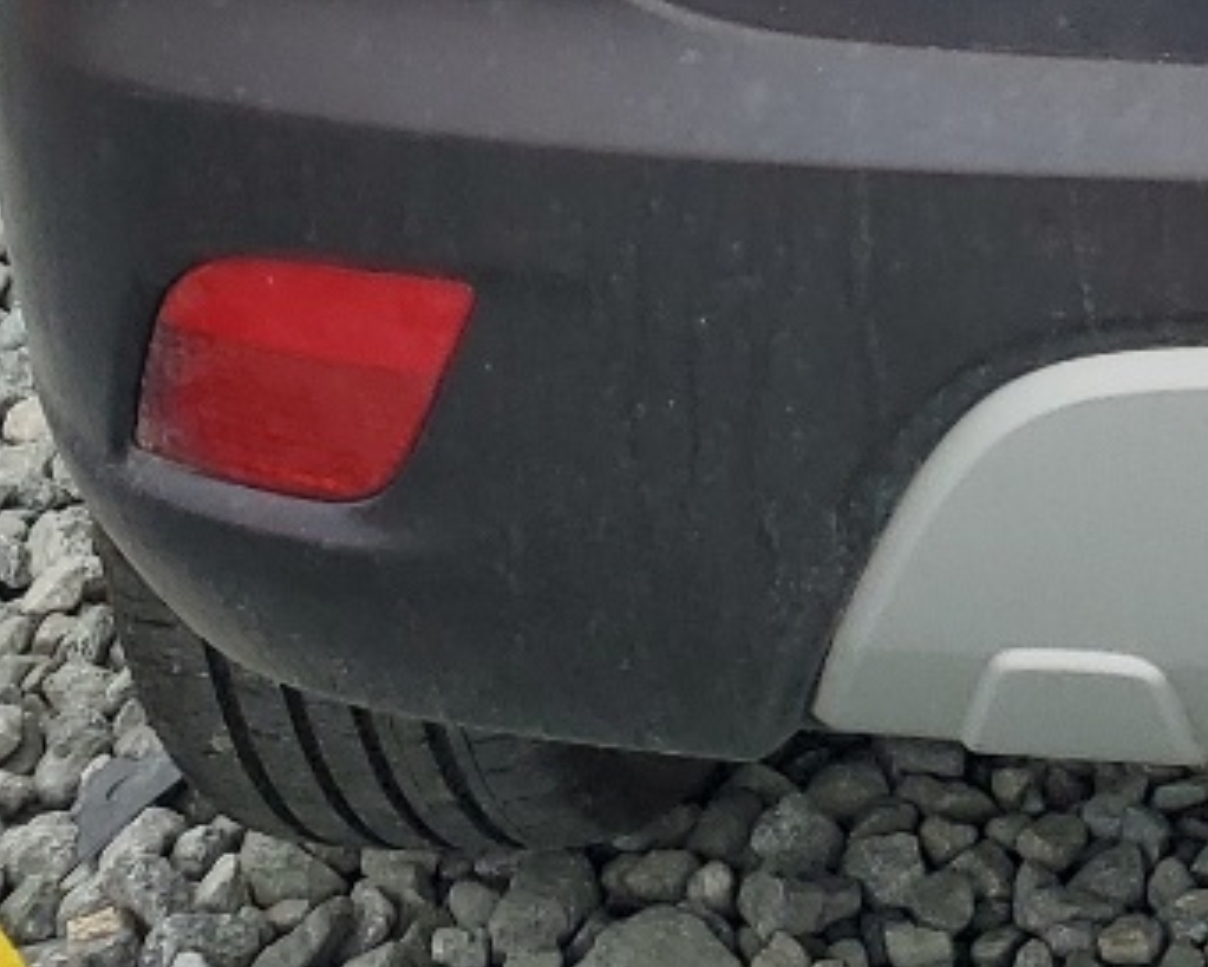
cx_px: 1973
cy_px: -900
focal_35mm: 119
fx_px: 4256
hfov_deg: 14.7
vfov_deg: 11.7
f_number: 1.5
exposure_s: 1/1429
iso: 50
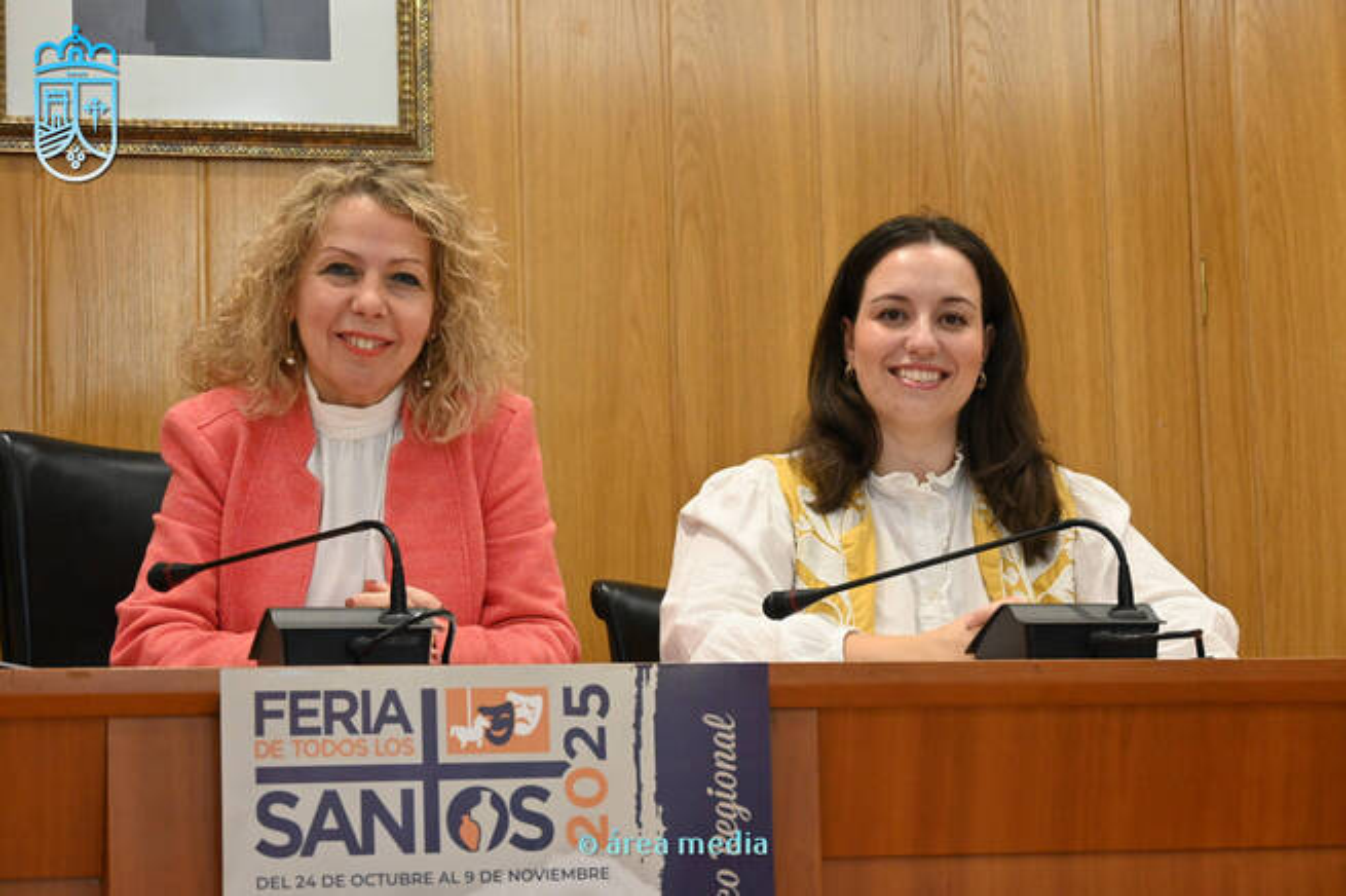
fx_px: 3475
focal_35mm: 93
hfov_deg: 21.9
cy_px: 448
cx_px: 673
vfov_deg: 14.7
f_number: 5
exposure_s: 1/100
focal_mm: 62
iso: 3200
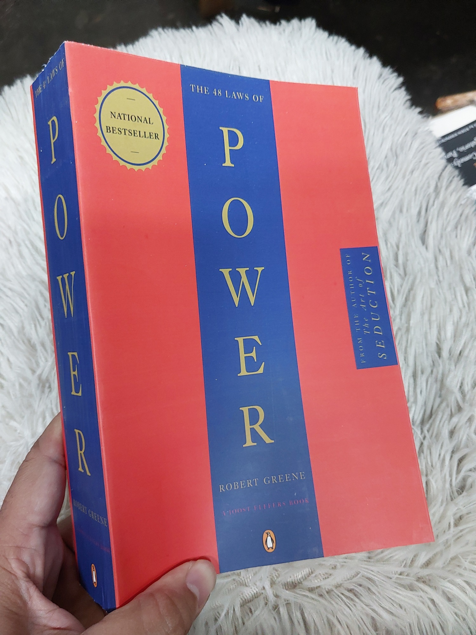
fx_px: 550
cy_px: 318
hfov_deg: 46.8
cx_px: 238
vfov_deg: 60.0
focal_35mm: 30
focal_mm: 4.6
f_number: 1.8
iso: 250
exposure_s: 1/50
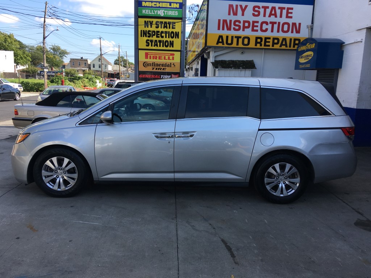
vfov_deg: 48.2
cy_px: 139
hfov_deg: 61.7
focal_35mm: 29
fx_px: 311
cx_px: 186
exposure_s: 1/582
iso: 25
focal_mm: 4.15
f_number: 2.2
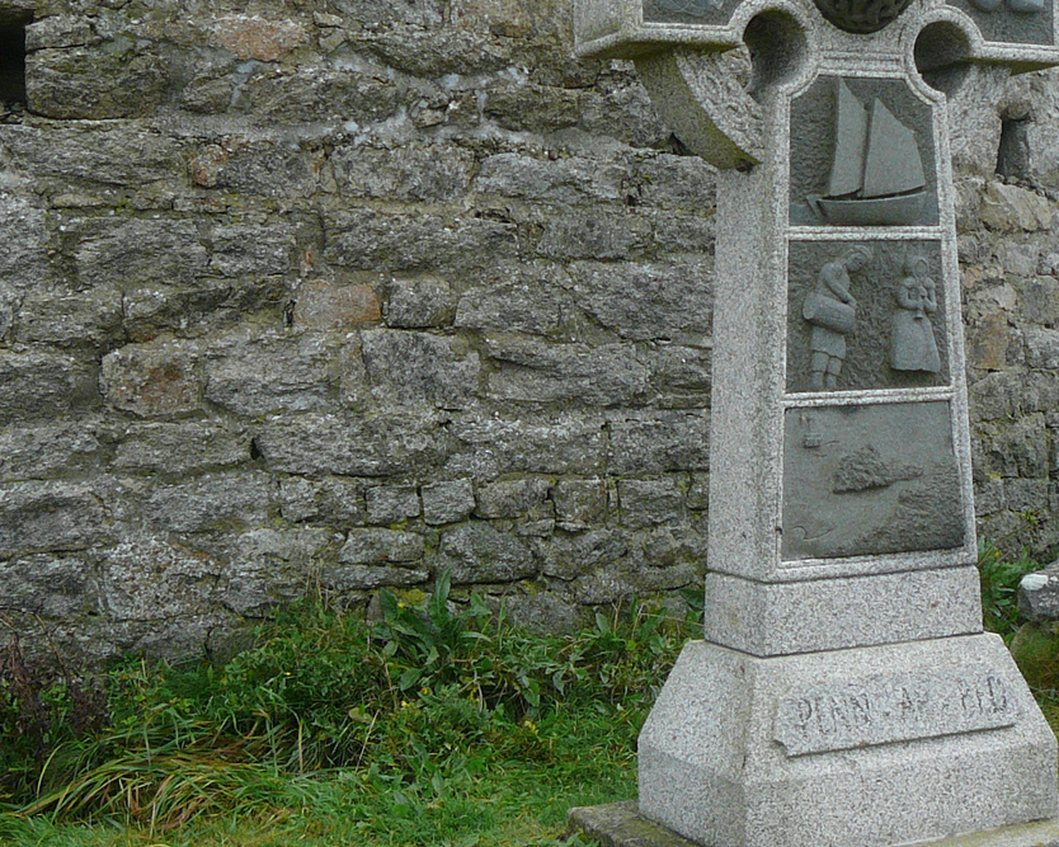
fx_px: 1849
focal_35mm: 59
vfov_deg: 25.6
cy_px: 270
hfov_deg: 31.8
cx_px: 646
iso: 80
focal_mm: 5.2
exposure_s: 1/200
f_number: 2.8
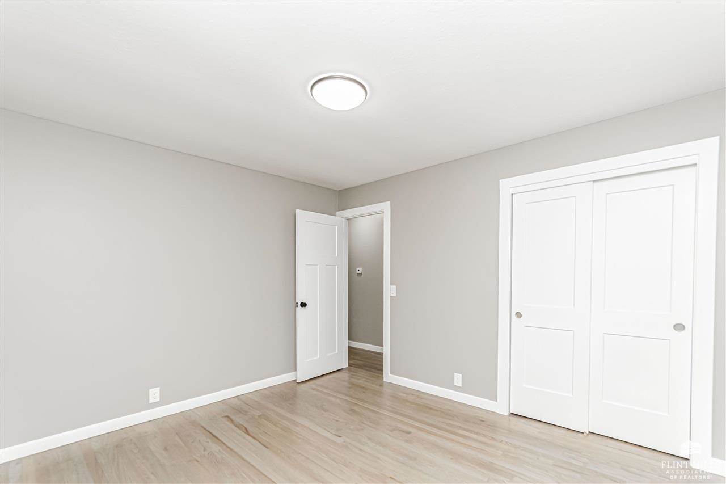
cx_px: 363
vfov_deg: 77.3
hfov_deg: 100.4
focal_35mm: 15
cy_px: 242
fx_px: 302
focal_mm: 10
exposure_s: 1/60
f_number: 10
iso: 2800
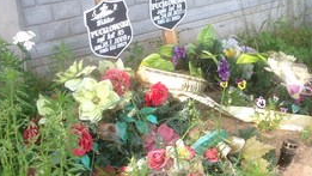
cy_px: 139
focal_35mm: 88
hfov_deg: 24.0
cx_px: 218
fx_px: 728
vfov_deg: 13.7
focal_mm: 4.12
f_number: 2.4
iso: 80
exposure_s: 1/120
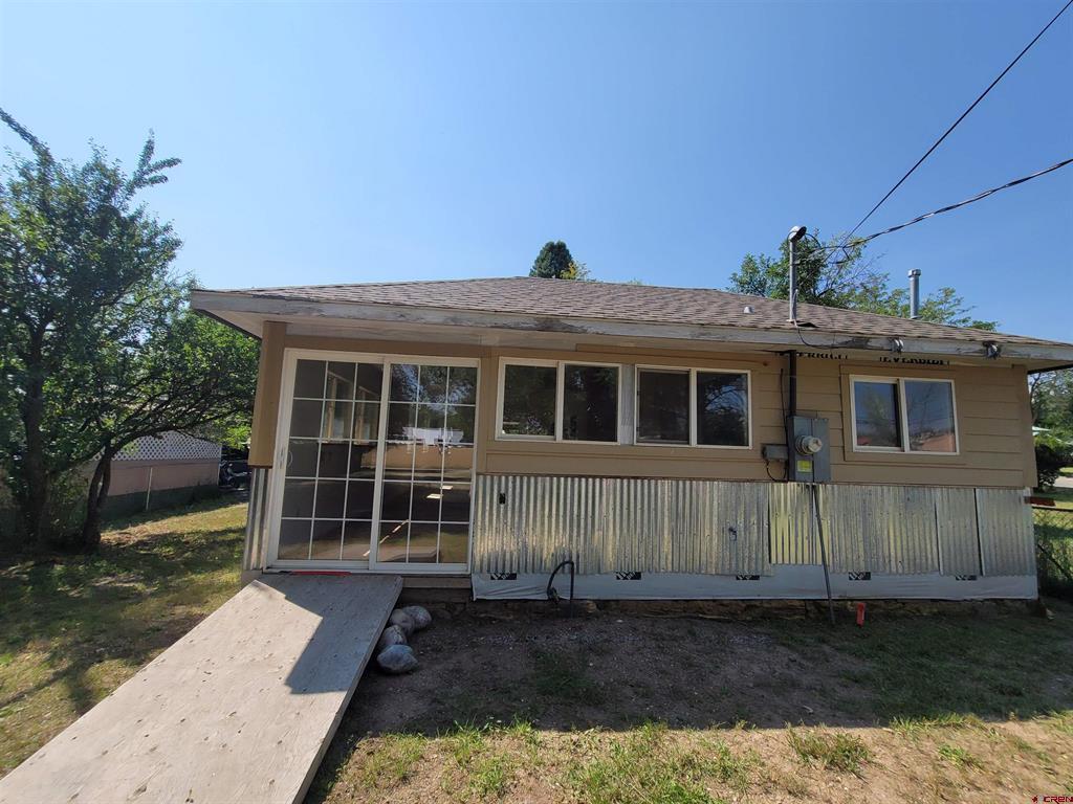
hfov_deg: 106.2
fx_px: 403
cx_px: 536
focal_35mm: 13
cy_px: 402
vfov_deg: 89.9
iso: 64
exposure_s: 1/1894
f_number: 2.2
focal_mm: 2.2
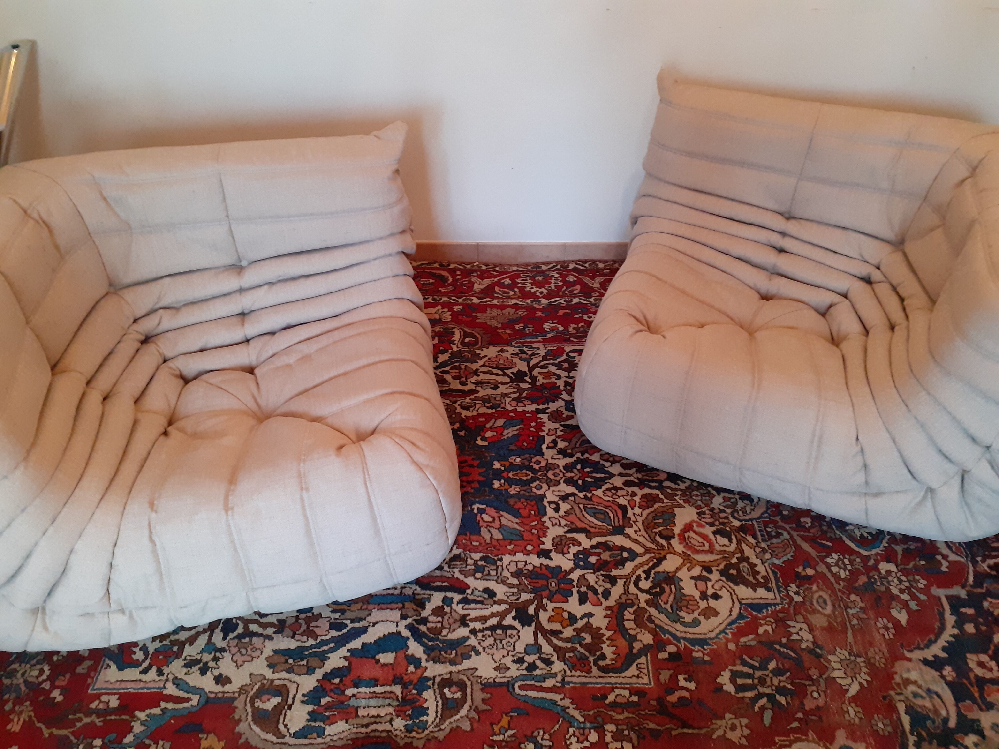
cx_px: 500
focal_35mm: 27
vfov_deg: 51.4
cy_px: 374
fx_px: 779
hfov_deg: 65.3
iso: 400
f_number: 1.9
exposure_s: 1/25
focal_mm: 3.6
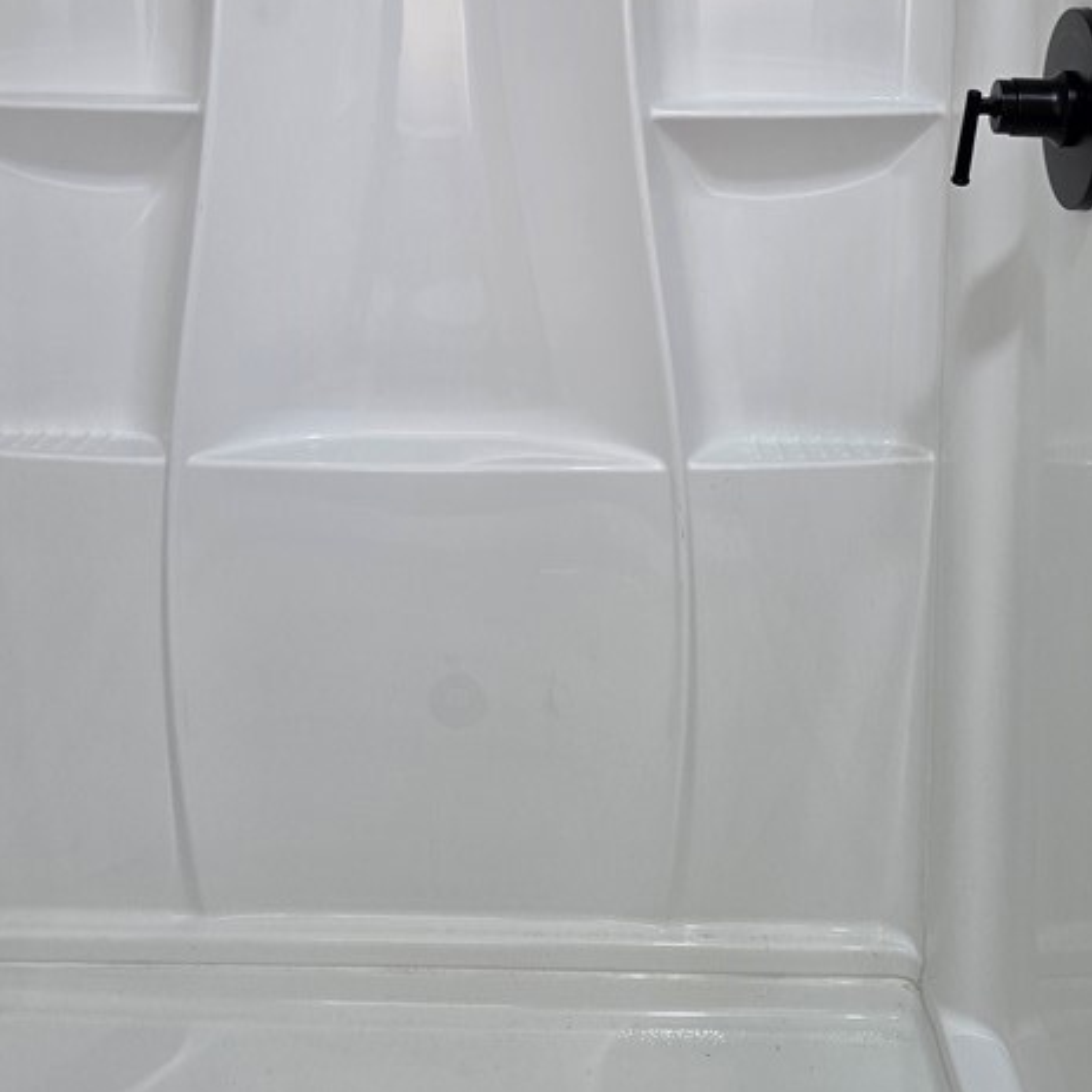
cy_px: 123
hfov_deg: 37.5
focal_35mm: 45
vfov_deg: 35.5
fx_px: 1606
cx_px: 578
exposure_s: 1/120
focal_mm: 6.3
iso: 160
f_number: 1.7
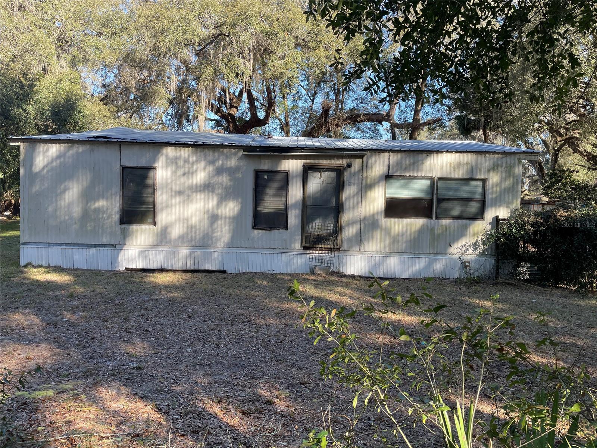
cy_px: 224
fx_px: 448
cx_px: 298
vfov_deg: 53.1
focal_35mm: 26
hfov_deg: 67.3
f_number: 1.6
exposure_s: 1/463
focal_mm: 4.2
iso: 32
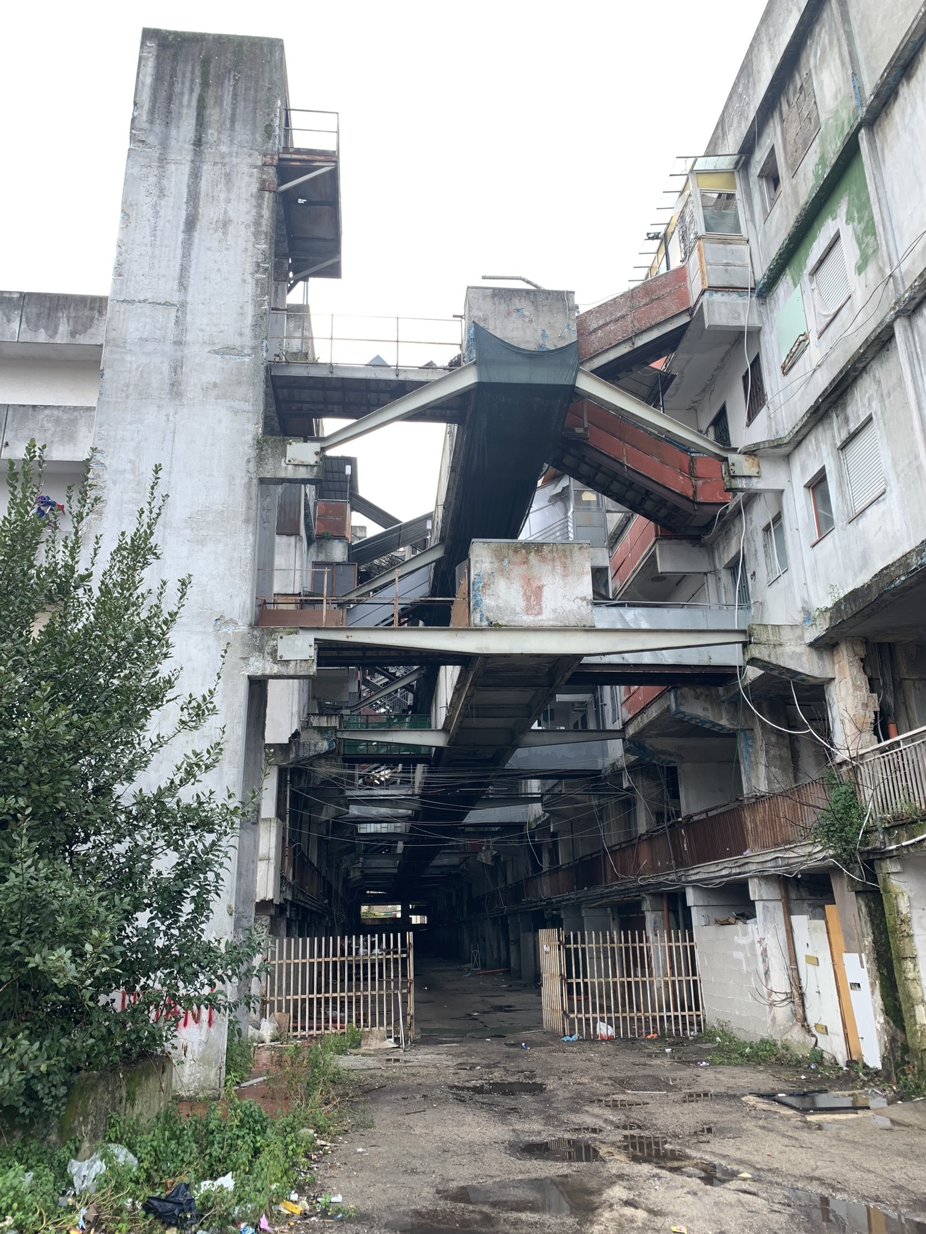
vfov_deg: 67.3
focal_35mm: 26
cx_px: 463
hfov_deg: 53.1
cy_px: 617
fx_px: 927
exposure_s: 1/166
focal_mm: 4.25
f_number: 1.8
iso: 25
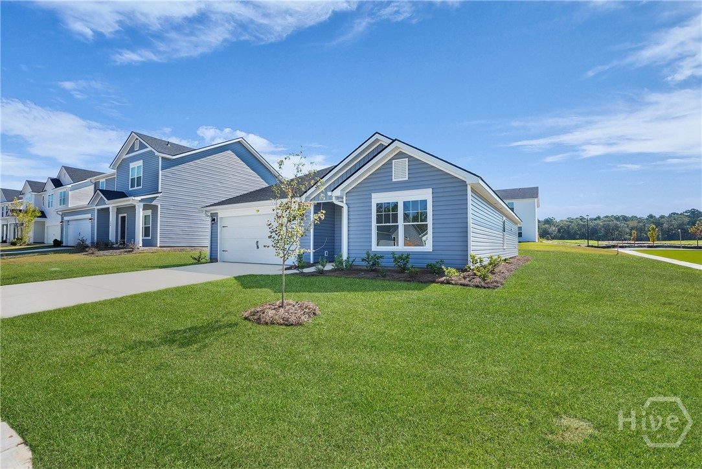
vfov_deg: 73.8
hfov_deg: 96.7
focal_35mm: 16
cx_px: 351
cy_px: 234
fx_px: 312
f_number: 9
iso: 320
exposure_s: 1/320
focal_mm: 16
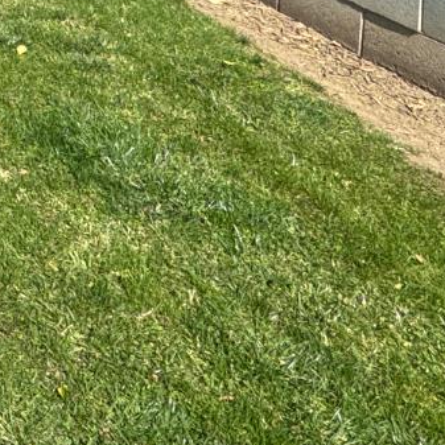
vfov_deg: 24.1
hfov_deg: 20.2
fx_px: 800
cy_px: -229
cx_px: -390
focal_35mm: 55
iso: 50
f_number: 2.2
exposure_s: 1/1748
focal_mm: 2.22
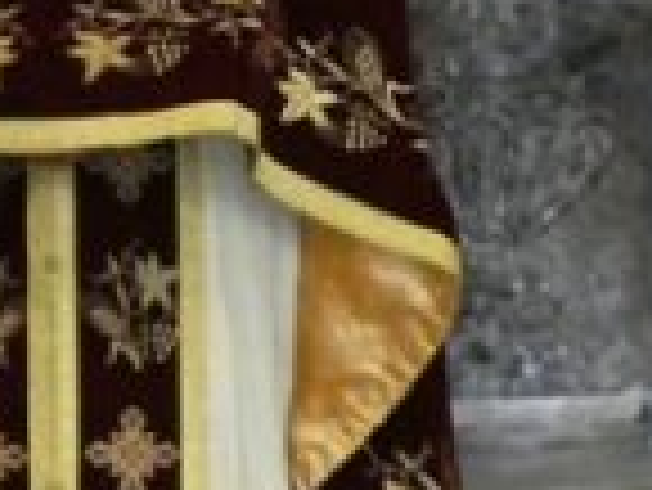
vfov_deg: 5.0
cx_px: -211
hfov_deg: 6.5
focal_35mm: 300
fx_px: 5655
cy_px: 65
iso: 1600
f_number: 4.1
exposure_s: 1/40
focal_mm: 10.4
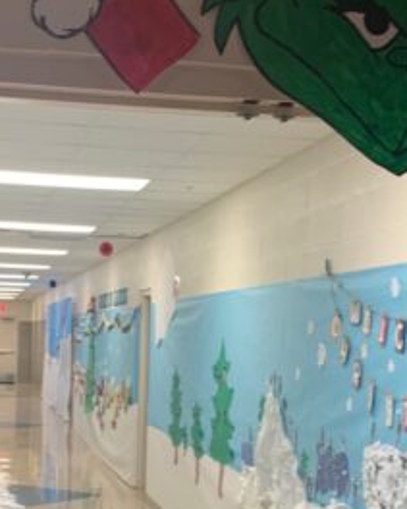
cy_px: 334
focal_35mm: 77
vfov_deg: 24.7
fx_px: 1160
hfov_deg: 19.9
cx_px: 203
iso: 125
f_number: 1.8
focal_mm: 4.25
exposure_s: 1/60
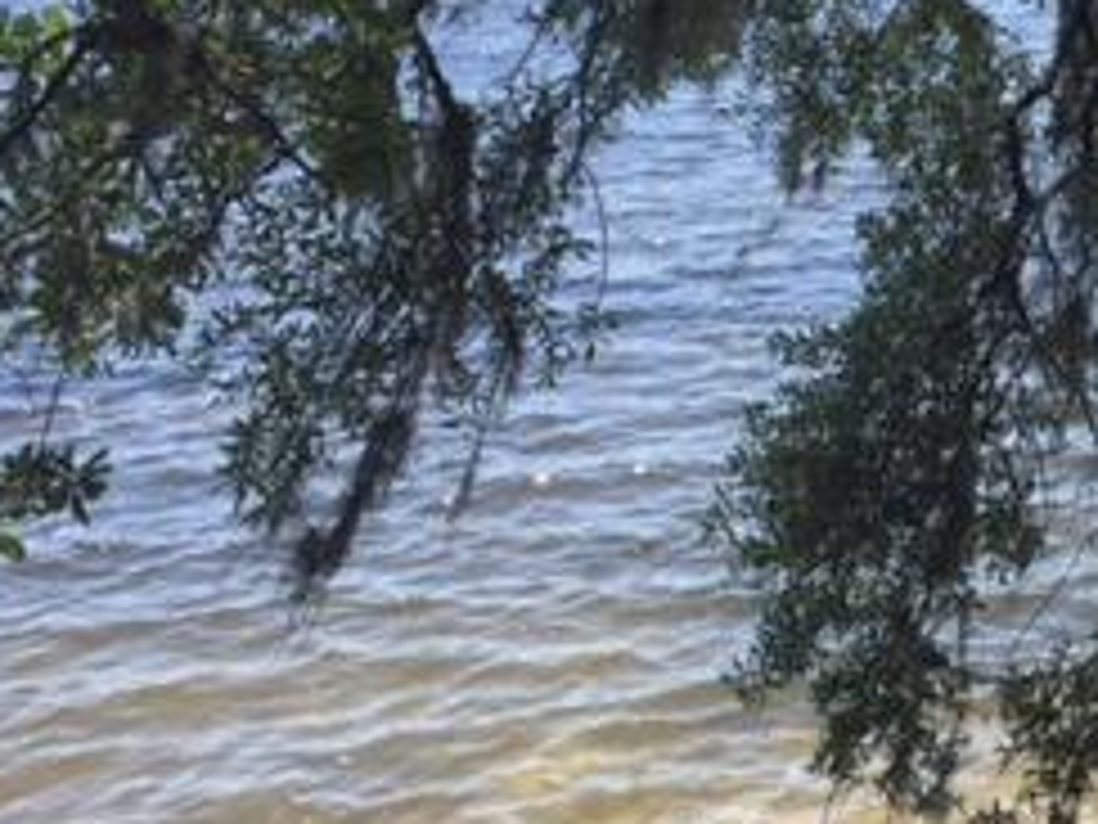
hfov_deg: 24.2
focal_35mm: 76
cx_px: 1174
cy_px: -18
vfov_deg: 18.8
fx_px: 2411
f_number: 2.2
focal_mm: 4.15
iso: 32
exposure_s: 1/706
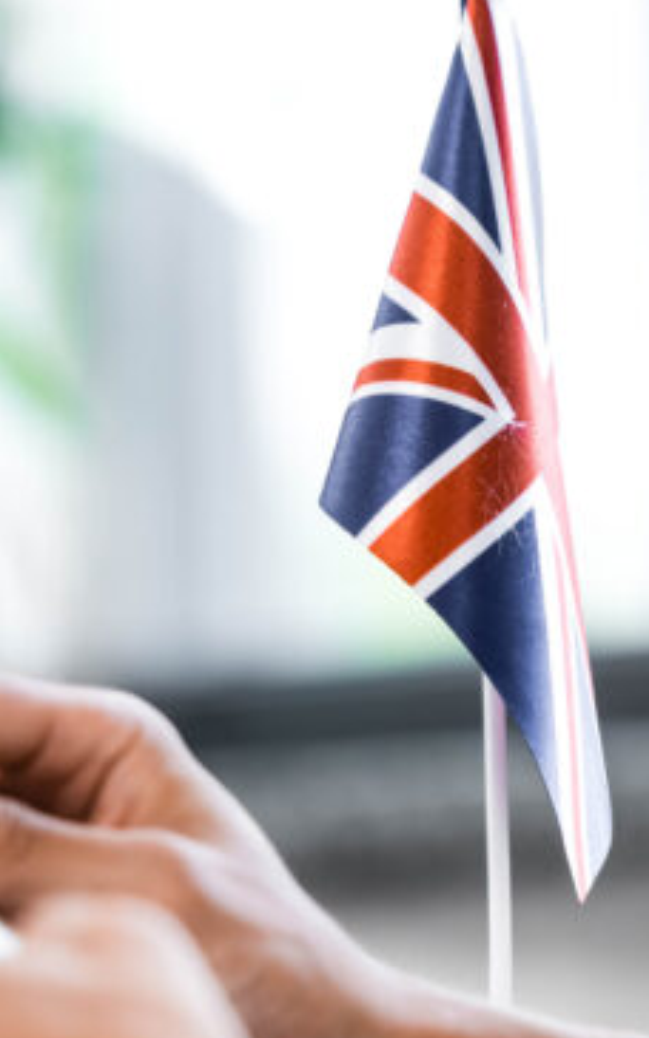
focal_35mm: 472
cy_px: 528
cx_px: 658
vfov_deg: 4.5
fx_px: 13363
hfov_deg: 2.8
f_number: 2.8
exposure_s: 1/200
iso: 200
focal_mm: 165
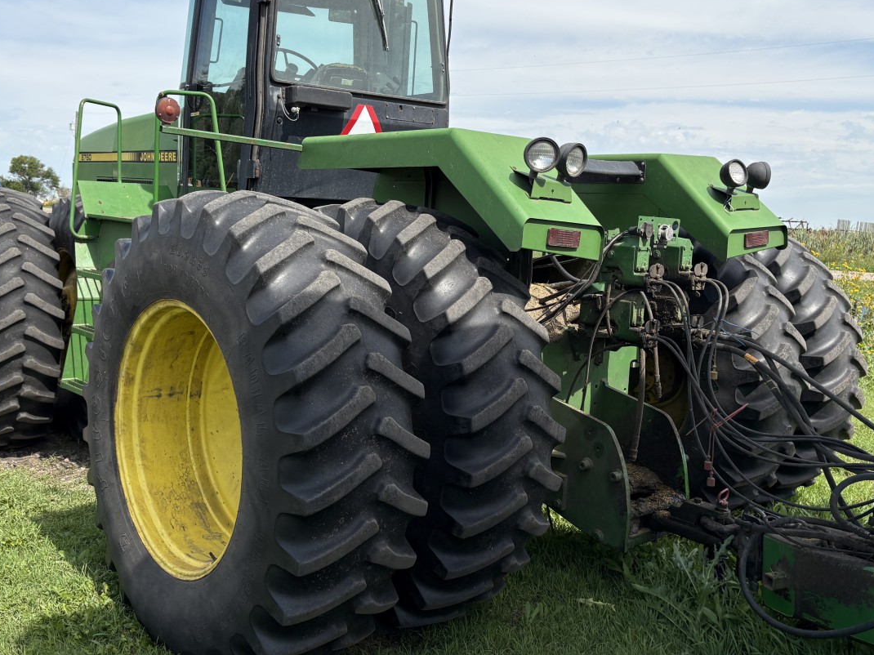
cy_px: 274
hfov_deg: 52.5
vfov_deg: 40.6
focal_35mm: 35
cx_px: 393
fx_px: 883
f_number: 1.6
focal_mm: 5.96
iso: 50
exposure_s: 1/2865
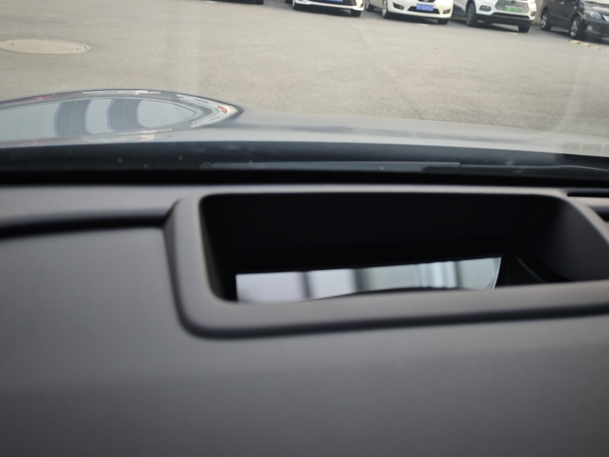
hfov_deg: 53.7
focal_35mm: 34
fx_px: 598
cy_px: 158
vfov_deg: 41.3
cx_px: 351
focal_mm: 8.72
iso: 400
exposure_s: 1/700
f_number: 2
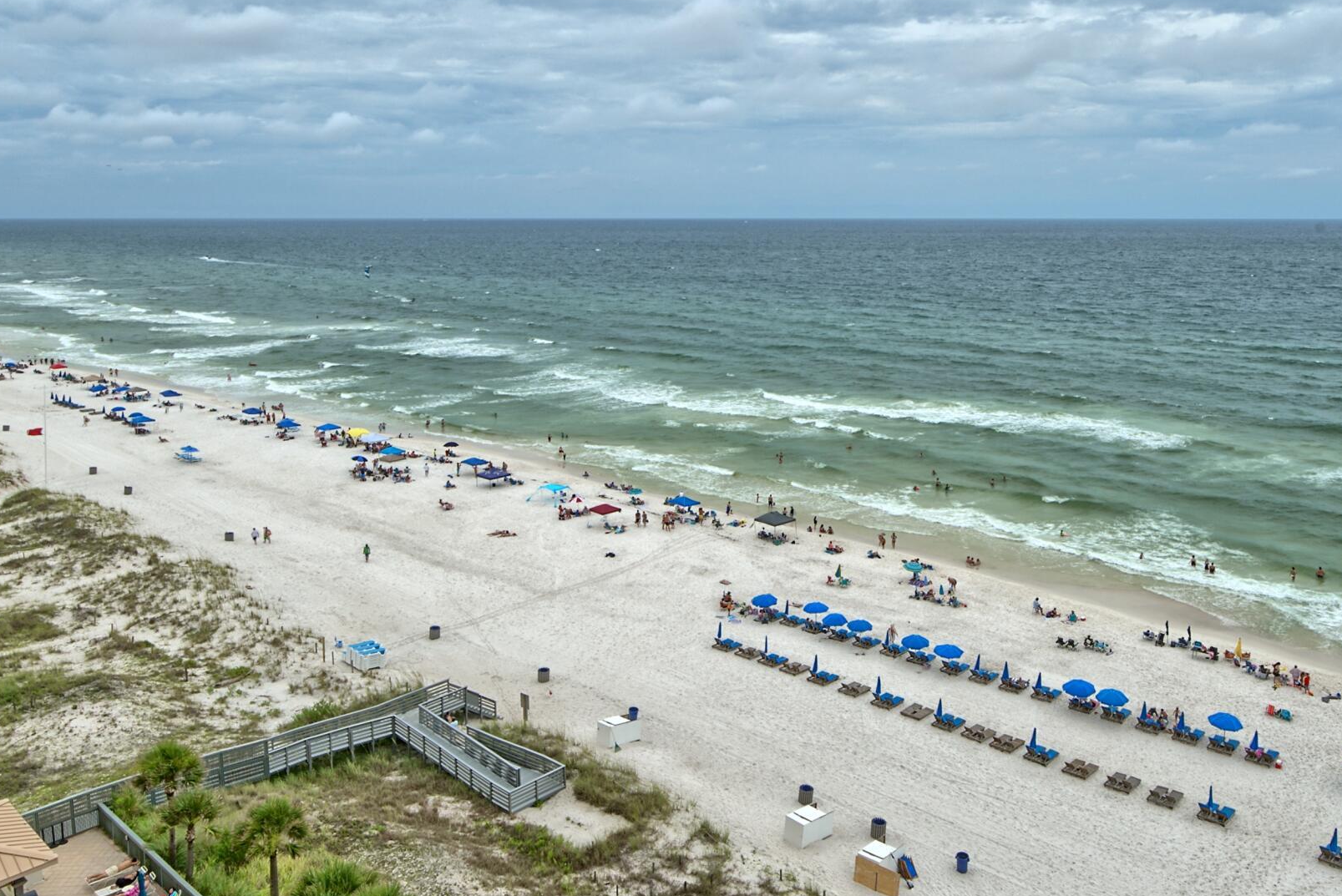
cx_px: 762
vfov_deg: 46.1
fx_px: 1044
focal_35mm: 28
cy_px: 347
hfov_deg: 65.2
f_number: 19
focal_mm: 15
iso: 200
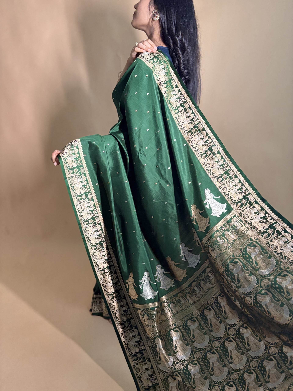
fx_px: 293
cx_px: 146
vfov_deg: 67.3
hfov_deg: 53.1
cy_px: 196
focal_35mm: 26
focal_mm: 5.96
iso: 320
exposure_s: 1/50
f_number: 1.6
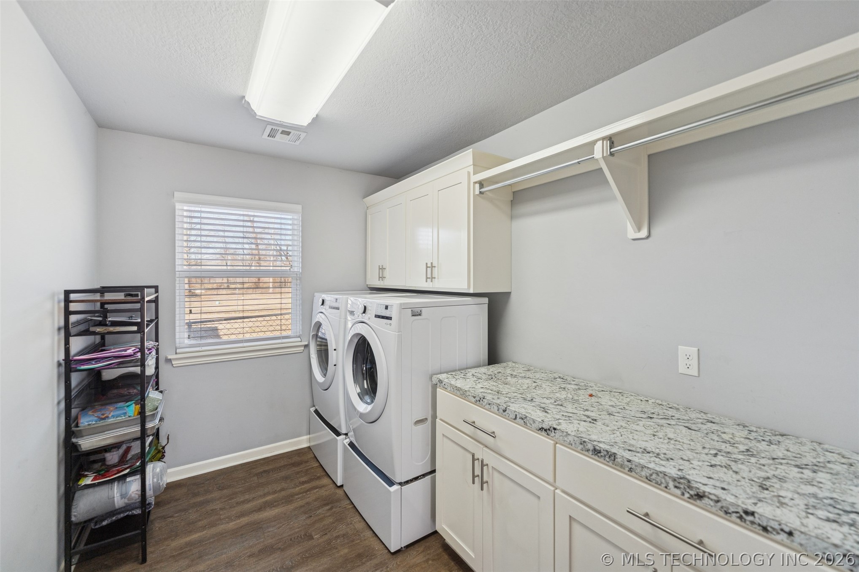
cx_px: 430
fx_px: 334
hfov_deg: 104.3
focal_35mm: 14
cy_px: 286
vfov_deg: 81.2
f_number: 2.8
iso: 400
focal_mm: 14
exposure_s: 1/400
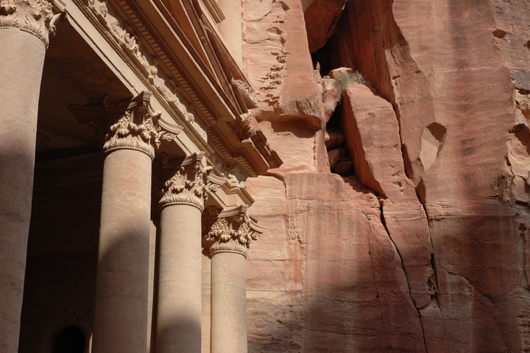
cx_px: 265
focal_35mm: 66
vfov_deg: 20.6
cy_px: 176
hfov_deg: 30.5
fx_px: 971
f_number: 10
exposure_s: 1/400
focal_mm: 44
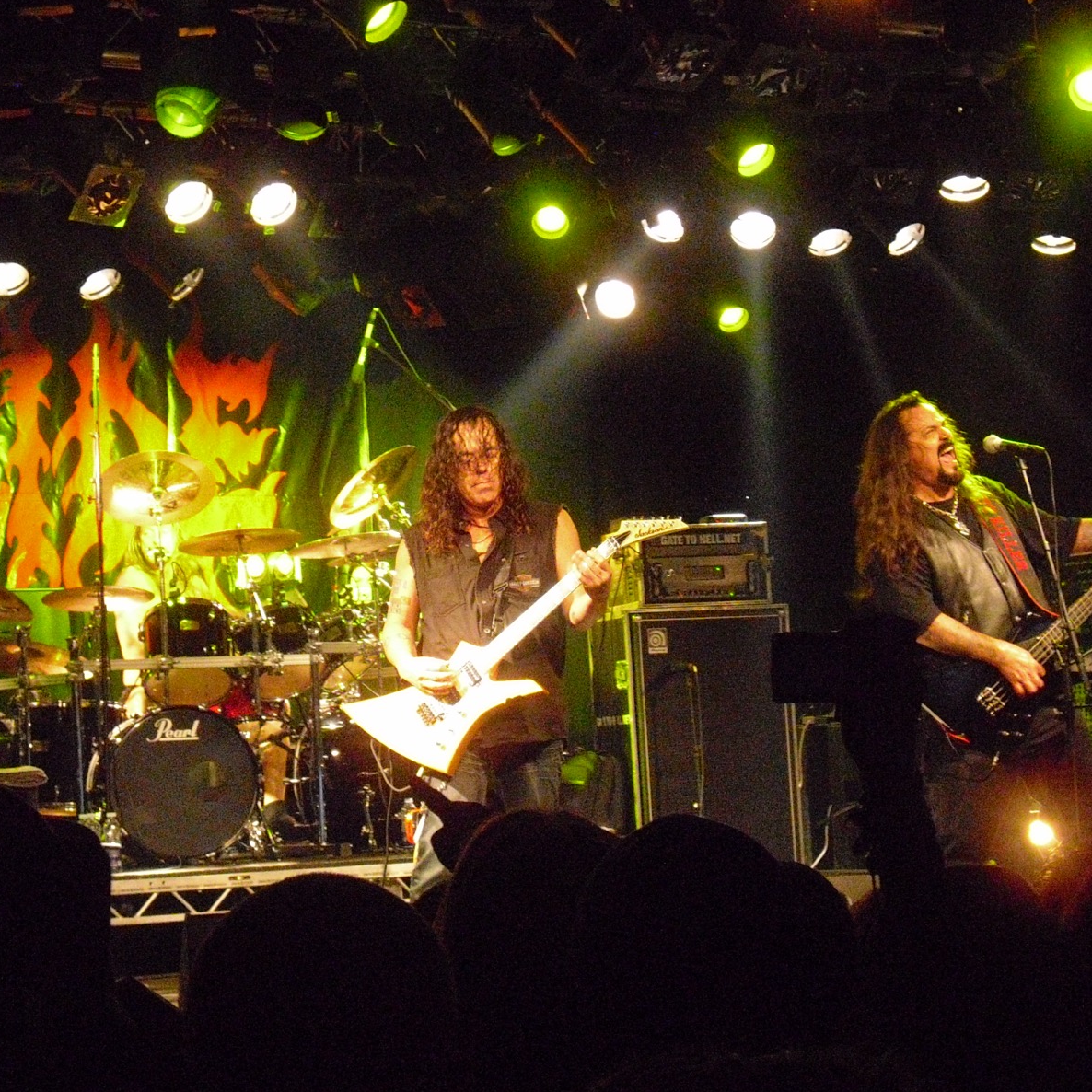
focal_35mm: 93
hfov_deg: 18.7
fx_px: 3319
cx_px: 519
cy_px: 541
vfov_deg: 18.7
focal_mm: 12.8
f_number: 4.2
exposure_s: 1/60
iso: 800
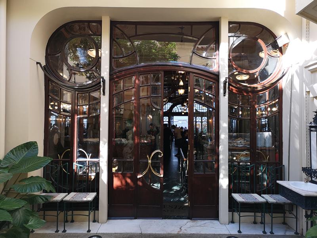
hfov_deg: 65.3
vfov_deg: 51.4
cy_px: 119
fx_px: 247
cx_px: 158
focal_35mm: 27
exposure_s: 1/118
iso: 50
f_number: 1.8
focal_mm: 3.95
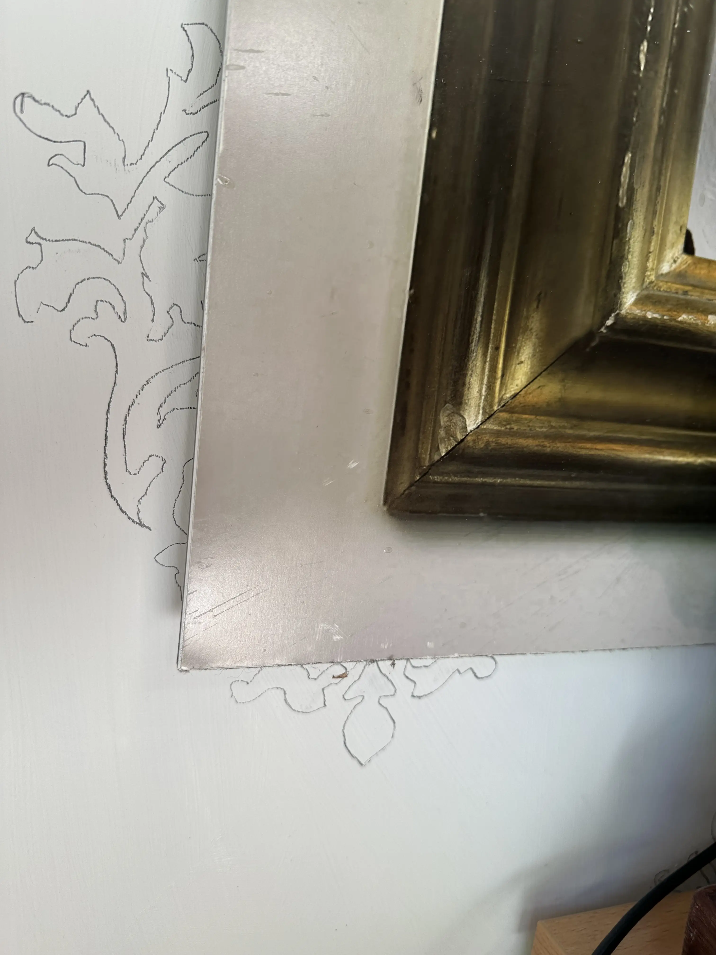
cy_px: 478
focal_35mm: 24
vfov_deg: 71.6
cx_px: 358
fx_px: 662
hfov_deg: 56.8
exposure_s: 1/278
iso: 80
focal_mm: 6.86
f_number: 1.78
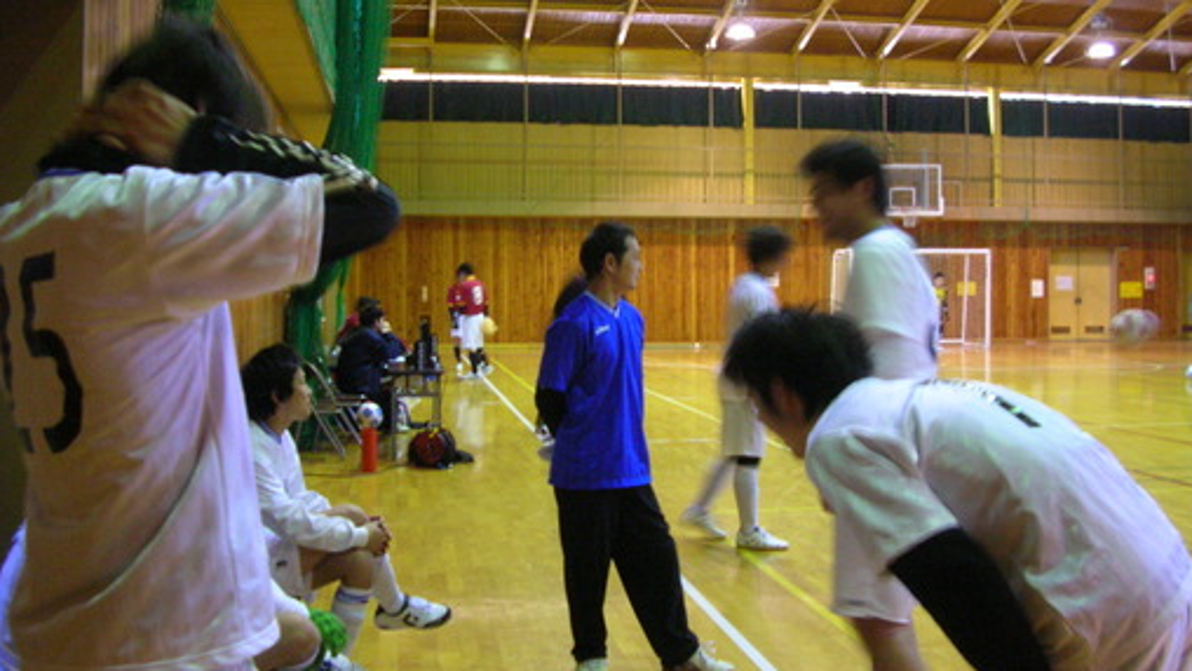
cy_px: 250
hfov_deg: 51.6
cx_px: 603
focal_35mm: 39
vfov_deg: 30.3
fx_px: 1233
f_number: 2.8
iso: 200
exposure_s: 1/5
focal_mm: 5.8
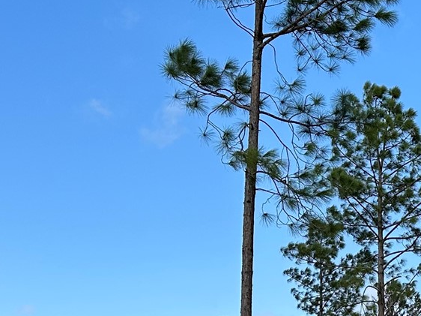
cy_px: 377
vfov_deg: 17.2
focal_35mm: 82
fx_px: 997
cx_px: 593
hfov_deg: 21.0
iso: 80
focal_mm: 6.86
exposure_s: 1/3155
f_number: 1.78
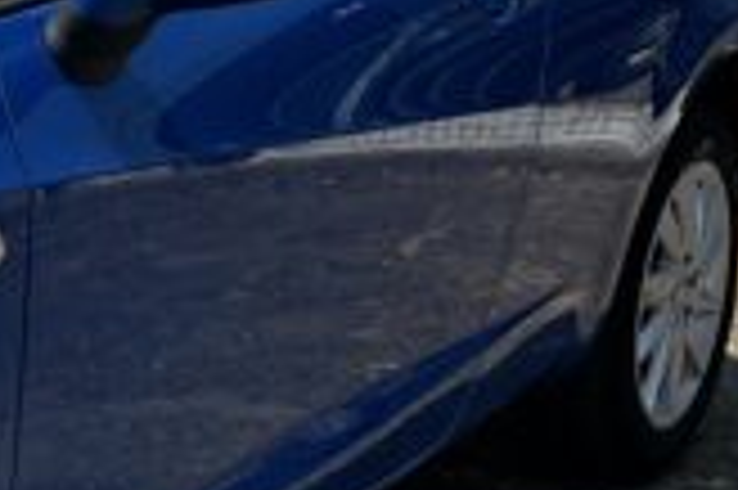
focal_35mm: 132
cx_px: -446
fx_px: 2703
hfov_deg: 14.3
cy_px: 315
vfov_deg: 10.4
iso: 50
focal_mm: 5.7
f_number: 1.5
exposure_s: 1/2165
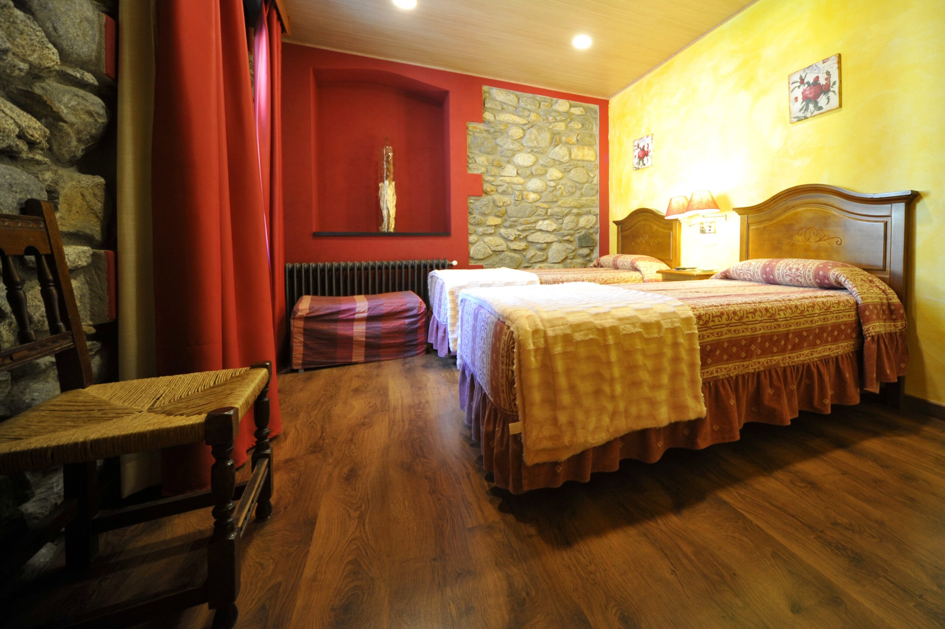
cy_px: 314
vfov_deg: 89.9
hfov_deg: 112.7
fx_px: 315
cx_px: 472
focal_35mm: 12
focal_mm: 12
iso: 800
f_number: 4.5
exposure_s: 1/10
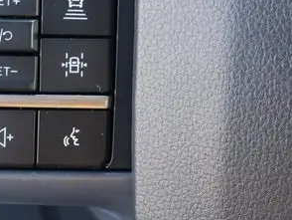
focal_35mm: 109
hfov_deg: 17.8
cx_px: 40
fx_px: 920
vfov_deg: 13.6
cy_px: 62
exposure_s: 1/60
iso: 640
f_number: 5.3
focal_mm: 25
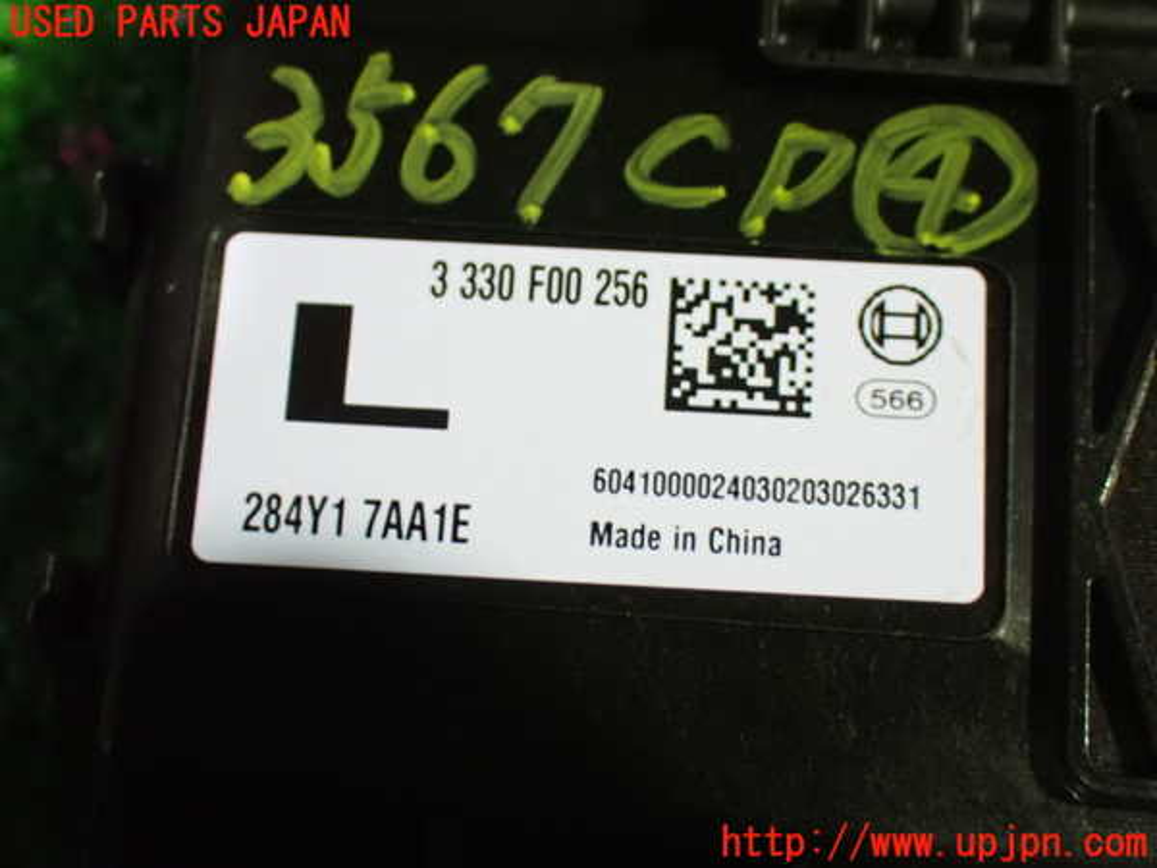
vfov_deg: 23.7
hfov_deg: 31.2
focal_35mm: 62
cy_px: 434
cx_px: 578
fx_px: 2072
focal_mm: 11.09
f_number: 3.6
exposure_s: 1/40
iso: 1600
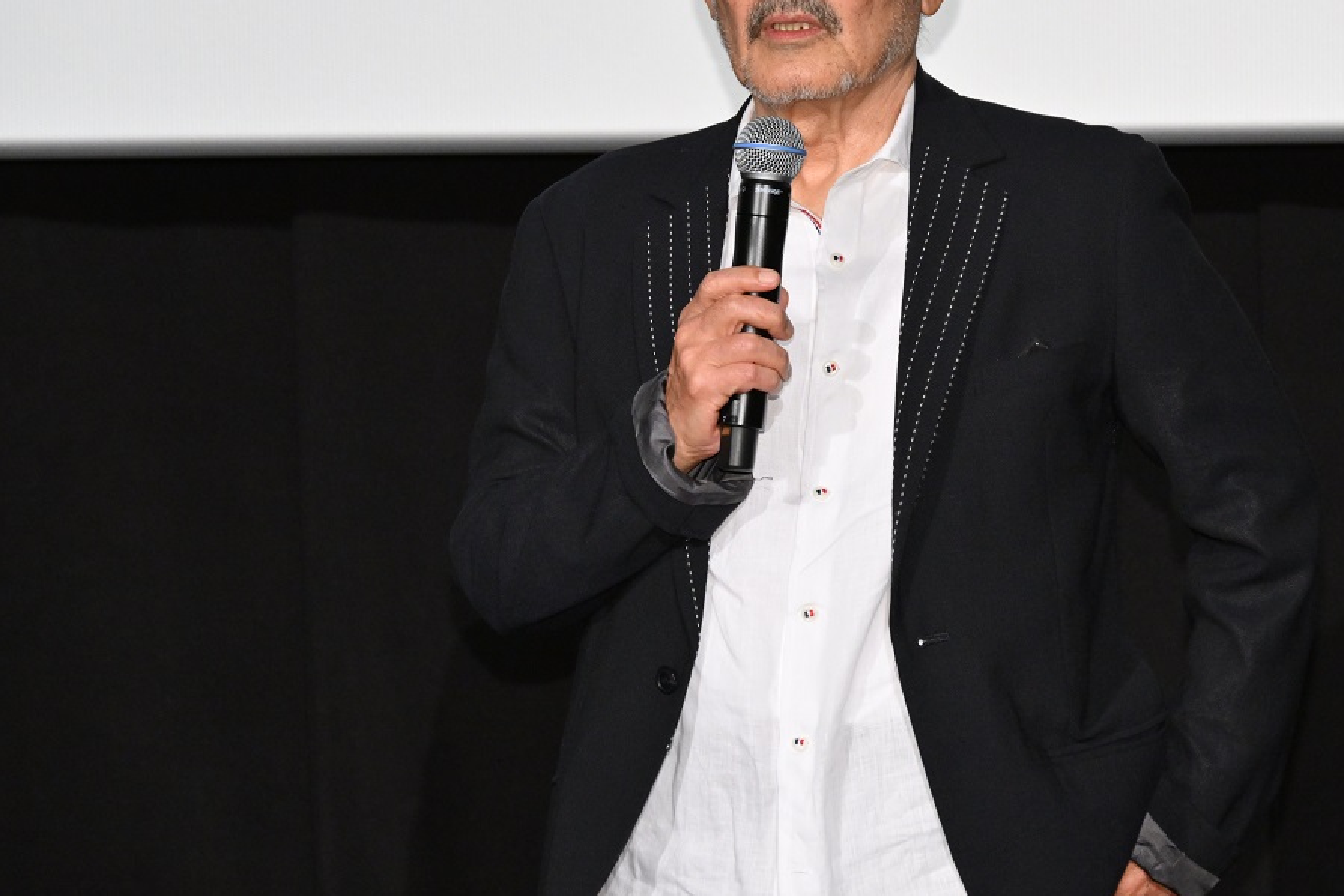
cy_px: 332
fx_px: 6981
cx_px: 798
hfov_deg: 11.0
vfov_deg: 7.3
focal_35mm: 187
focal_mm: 135
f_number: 6.3
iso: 3200
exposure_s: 1/200
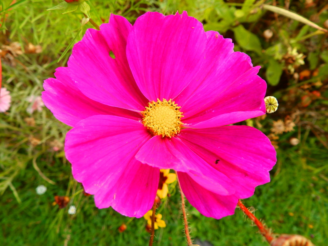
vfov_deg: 44.2
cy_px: 123
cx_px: 164
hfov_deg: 56.8
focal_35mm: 32
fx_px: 303
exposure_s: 1/80
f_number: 3.7
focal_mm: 5.7
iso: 80
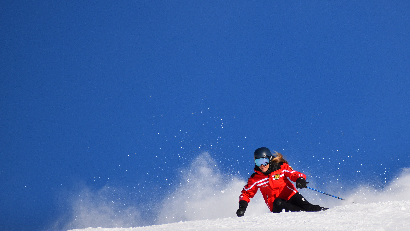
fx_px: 6784
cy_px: 163
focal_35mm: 624
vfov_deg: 1.9
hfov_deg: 3.5
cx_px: 290
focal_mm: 280
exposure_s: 1/2000
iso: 360
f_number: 8
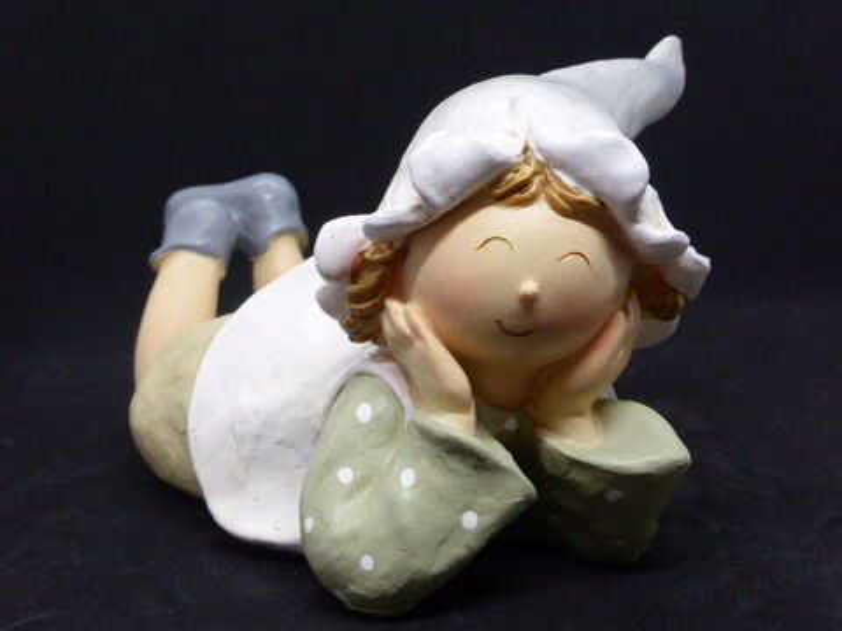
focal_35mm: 61
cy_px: 316
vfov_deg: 24.0
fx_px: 1484
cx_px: 421
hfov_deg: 31.7
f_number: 4.7
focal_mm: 10.3
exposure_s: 1/40
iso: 400
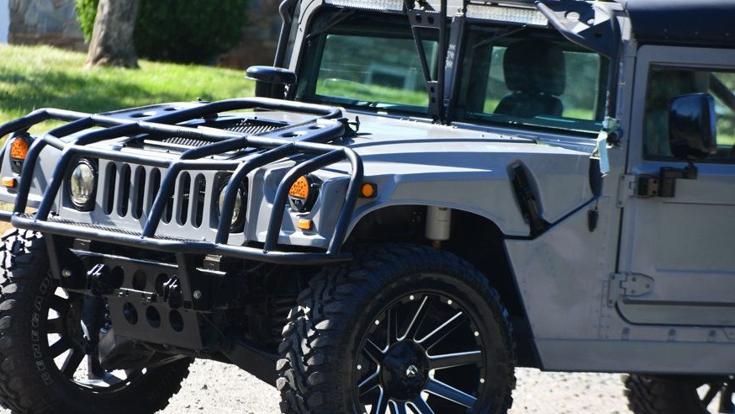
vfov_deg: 4.0
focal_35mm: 303
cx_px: 332
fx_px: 5906
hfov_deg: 7.1
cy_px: 224
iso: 360
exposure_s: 1/500
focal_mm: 165
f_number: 5.6
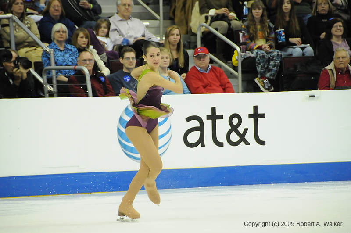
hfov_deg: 6.9
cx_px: 176
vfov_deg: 4.6
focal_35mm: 300
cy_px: 116
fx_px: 2921
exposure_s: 1/640
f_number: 5.6
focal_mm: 200
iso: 3200
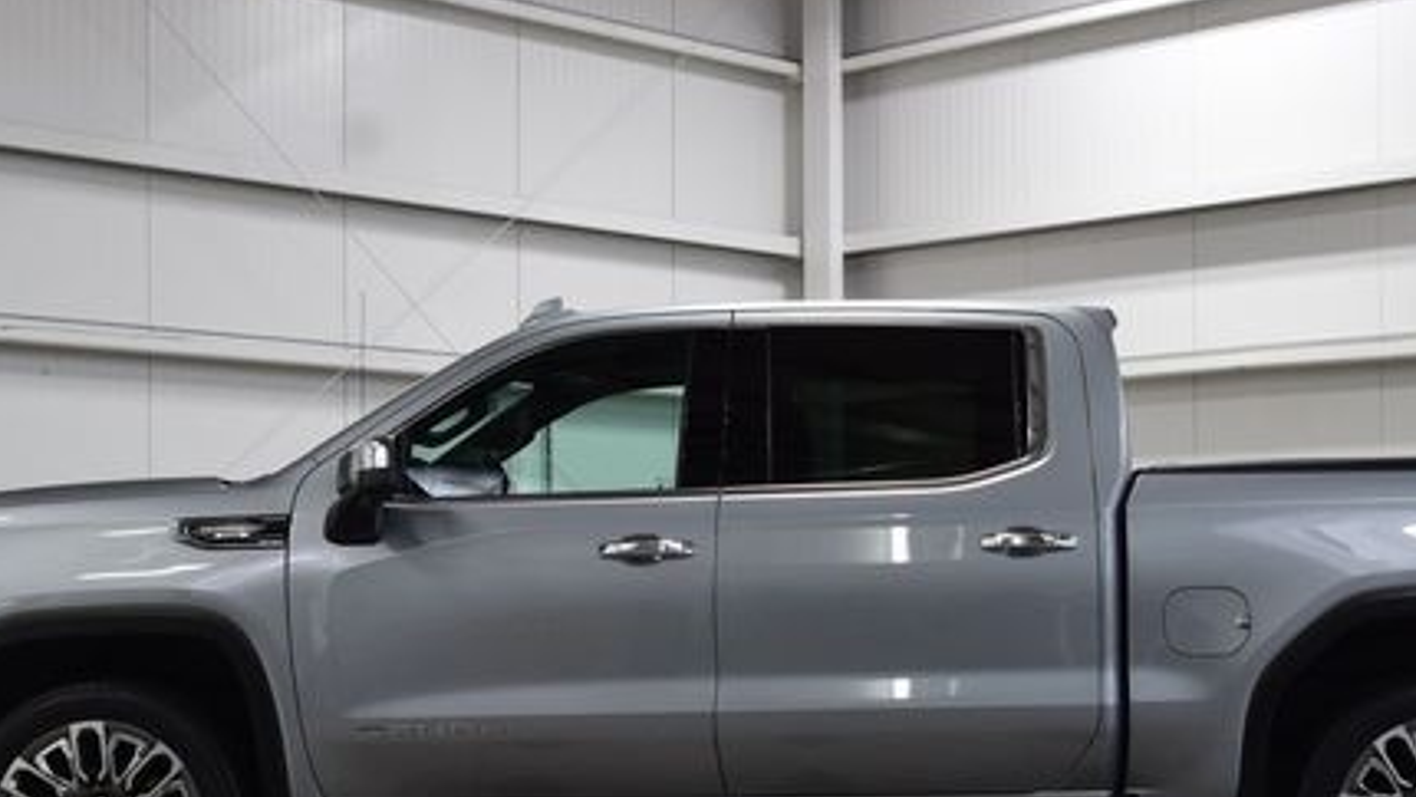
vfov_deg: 17.6
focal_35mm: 68
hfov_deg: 31.0
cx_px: 823
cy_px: 657
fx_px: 2545
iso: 400
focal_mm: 29
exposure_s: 1/20
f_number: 6.3
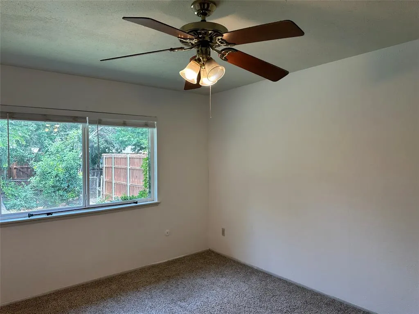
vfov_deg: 56.8
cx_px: 210
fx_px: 291
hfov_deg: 71.6
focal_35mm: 24
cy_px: 157
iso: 80
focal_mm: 6.86
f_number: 1.78
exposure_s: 1/120
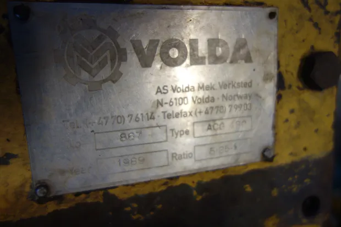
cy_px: 114
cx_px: 170
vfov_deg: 46.4
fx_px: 265
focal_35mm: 28
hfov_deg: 65.5
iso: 200
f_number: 1.8
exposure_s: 1/100
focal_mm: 10.4
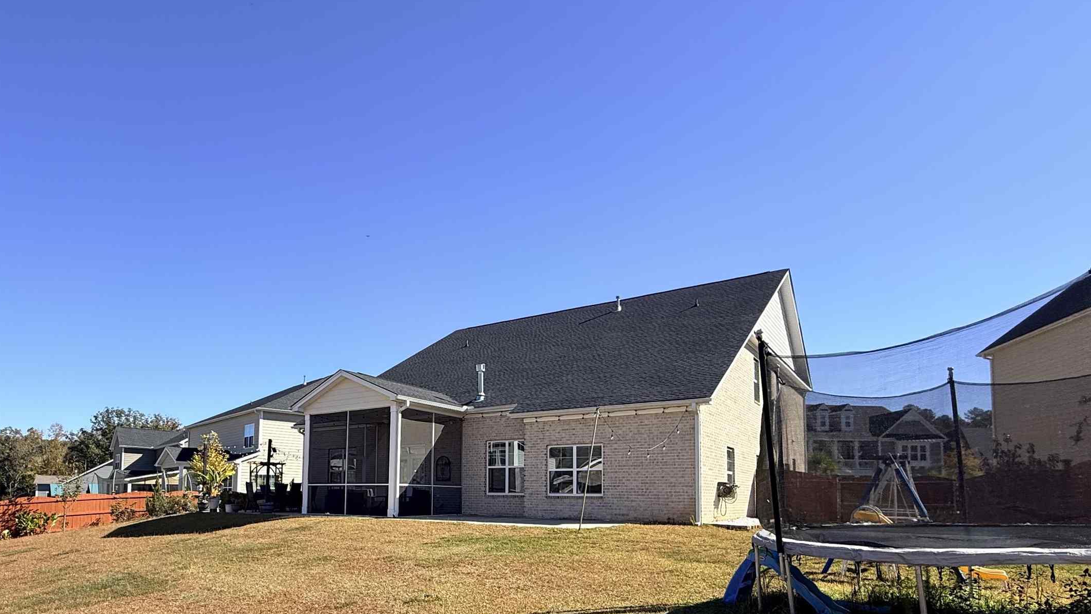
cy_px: 457
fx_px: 636
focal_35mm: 22
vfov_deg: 49.5
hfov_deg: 80.6
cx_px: 460
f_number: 2.2
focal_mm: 2.22
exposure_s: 1/1312
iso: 50
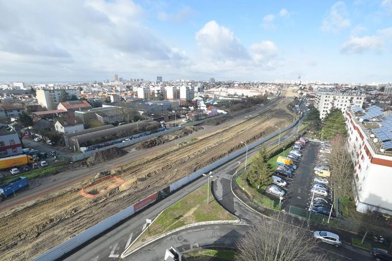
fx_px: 174
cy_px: 137
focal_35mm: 16
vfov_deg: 73.7
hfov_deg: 96.7
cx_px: 200
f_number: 9
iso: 200
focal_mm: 10
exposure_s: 1/320
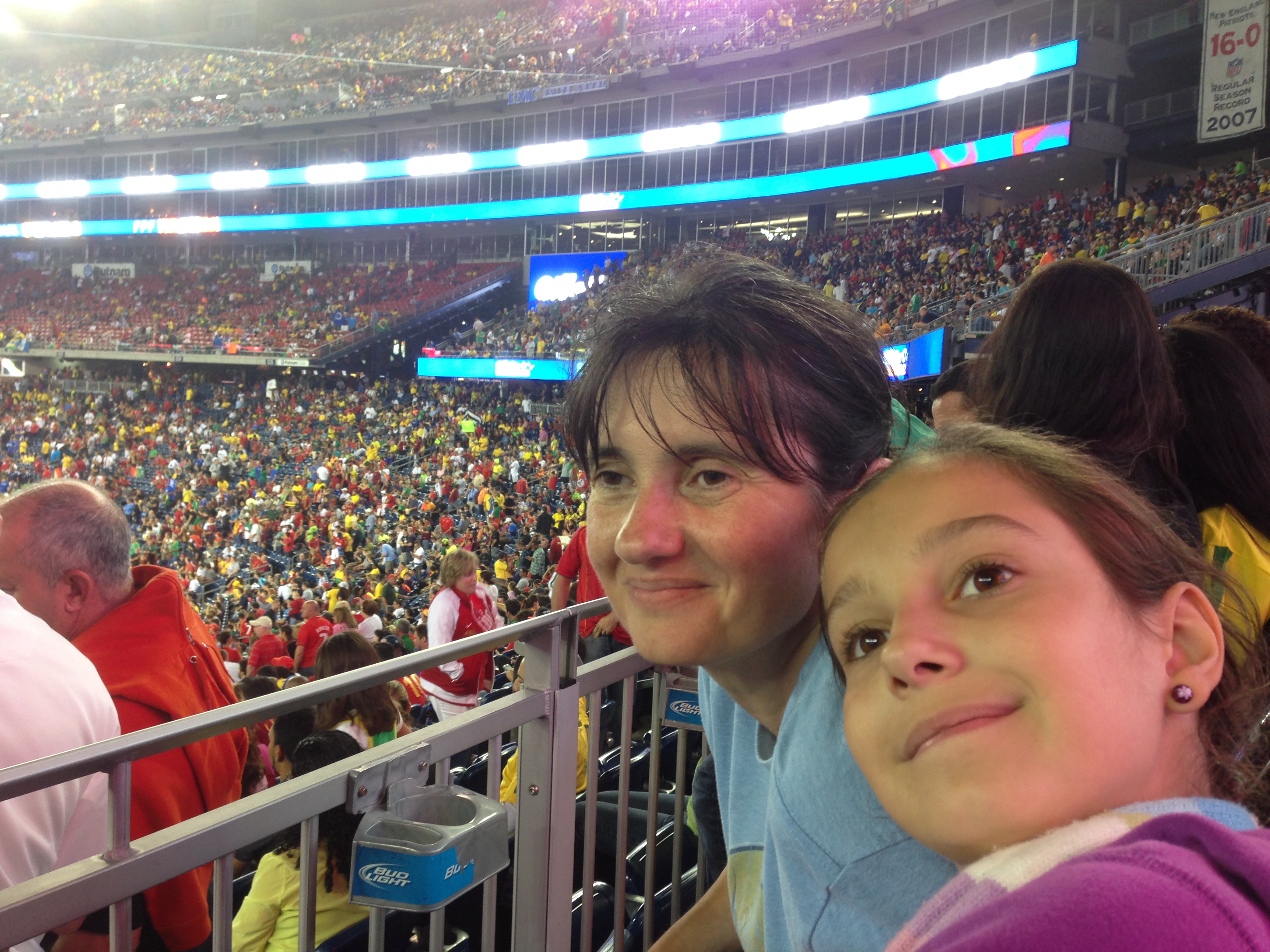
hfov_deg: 55.4
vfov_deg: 42.9
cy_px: 476
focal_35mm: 33
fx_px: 1211
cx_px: 635
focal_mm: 4.13
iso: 50
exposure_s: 1/20
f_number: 2.4
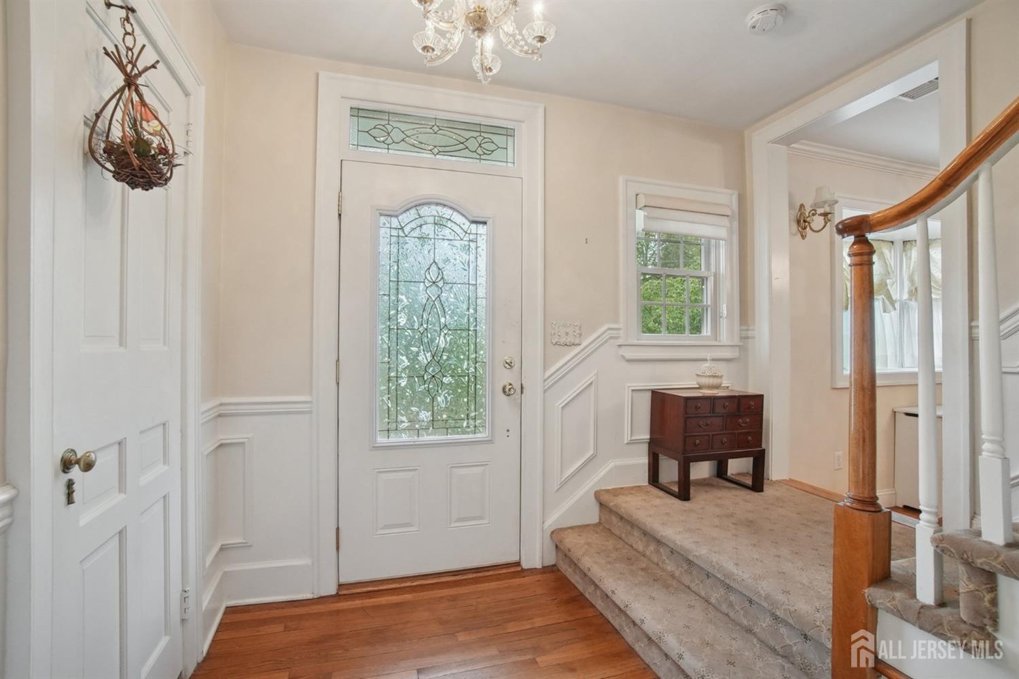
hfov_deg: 100.4
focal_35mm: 15
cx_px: 510
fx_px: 425
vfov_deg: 77.3
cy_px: 340
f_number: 9
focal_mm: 10
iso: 1250
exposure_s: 1/40
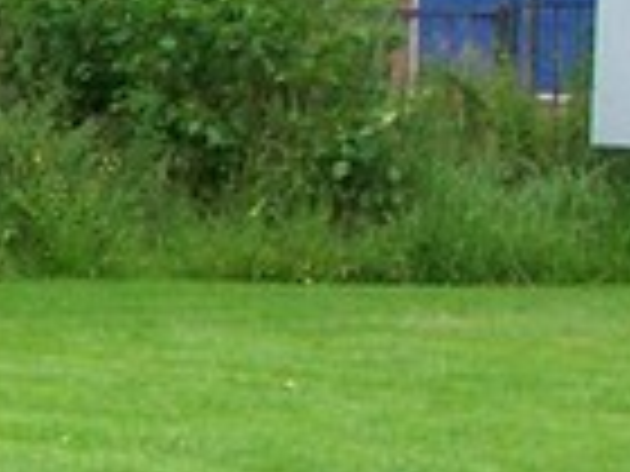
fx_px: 6843
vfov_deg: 3.9
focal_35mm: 376
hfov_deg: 5.0
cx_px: -1278
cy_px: 686
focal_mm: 9.8
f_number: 3.1
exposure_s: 1/400
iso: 160
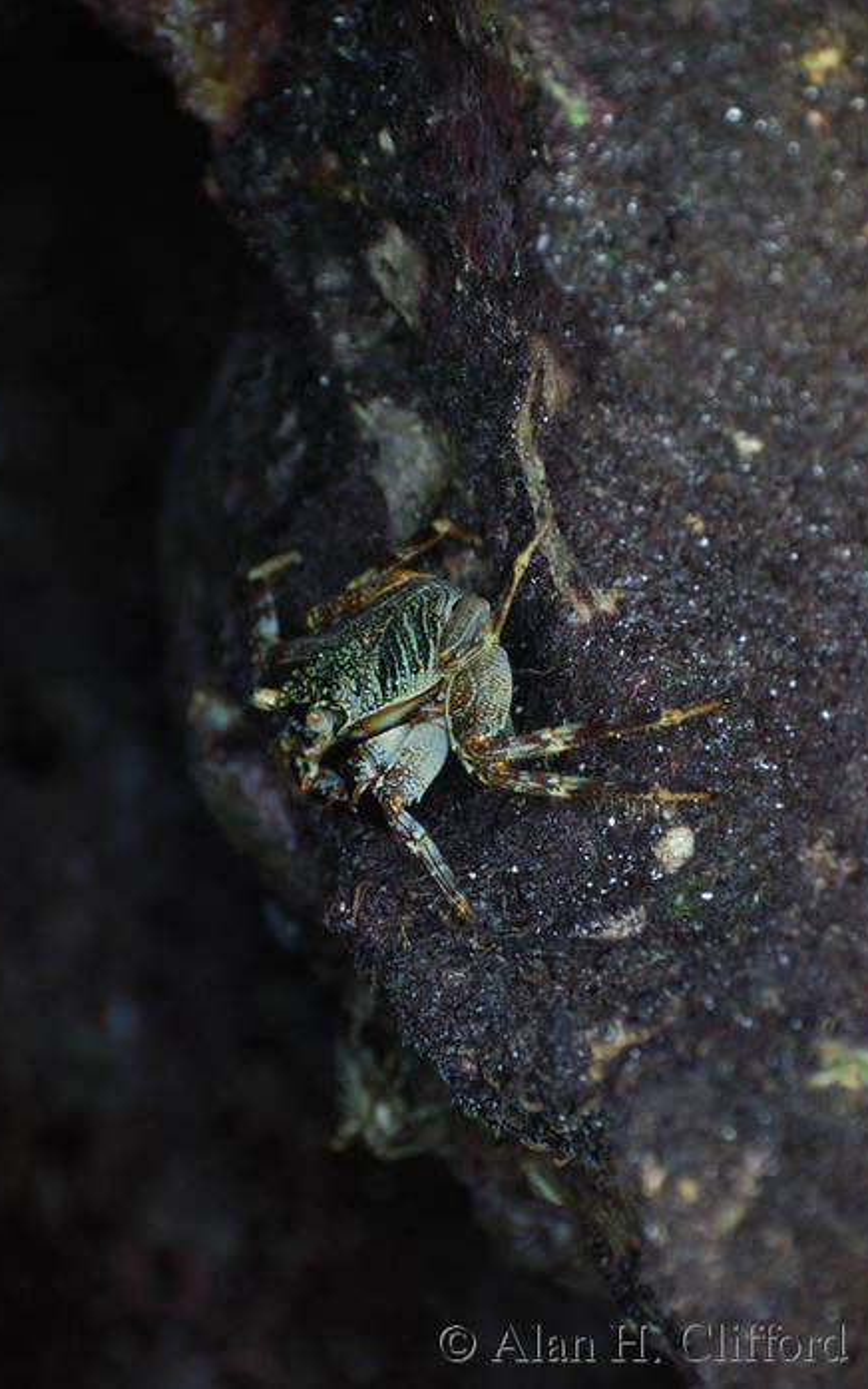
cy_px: 694
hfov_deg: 4.3
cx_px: 438
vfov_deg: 6.8
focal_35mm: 307
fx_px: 11625
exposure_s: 1/60
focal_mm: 200
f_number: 5.6
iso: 800
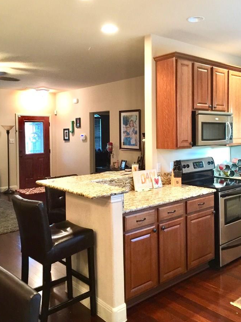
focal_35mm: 33
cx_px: 135
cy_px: 142
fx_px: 306
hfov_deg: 42.9
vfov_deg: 55.2
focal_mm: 4.15
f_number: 2.2
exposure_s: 1/15
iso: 125
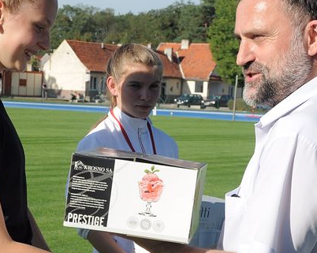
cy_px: 167
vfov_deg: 12.3
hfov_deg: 15.4
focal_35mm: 125
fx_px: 1172
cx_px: 141
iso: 400
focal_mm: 42
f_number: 11
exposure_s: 1/500
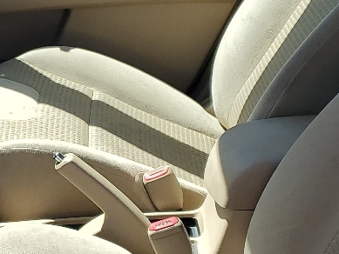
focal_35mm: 107
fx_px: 1048
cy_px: 169
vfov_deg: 13.8
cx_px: 44
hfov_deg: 18.1
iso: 50
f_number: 1.5
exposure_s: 1/1429
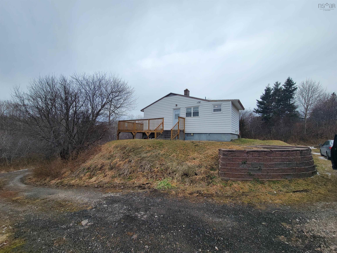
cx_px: 168
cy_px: 126
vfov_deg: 89.9
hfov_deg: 106.2
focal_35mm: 13
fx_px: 127
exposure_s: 1/463
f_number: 2.2
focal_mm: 2.2
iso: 50
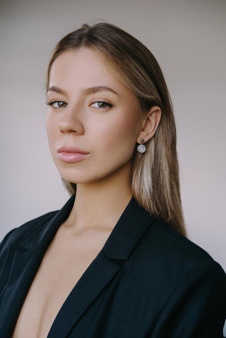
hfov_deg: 25.5
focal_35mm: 53
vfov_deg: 37.5
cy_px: 169
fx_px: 499
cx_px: 113
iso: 250
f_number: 4
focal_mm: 35
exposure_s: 1/125
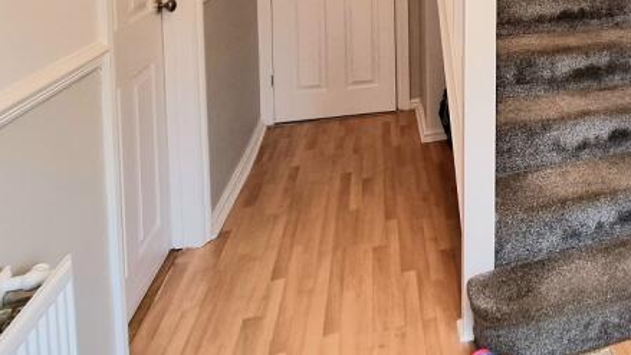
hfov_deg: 50.1
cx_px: 608
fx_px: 552
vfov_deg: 29.5
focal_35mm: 33
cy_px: -93
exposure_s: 1/50
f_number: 2.2
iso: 160
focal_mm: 2.2
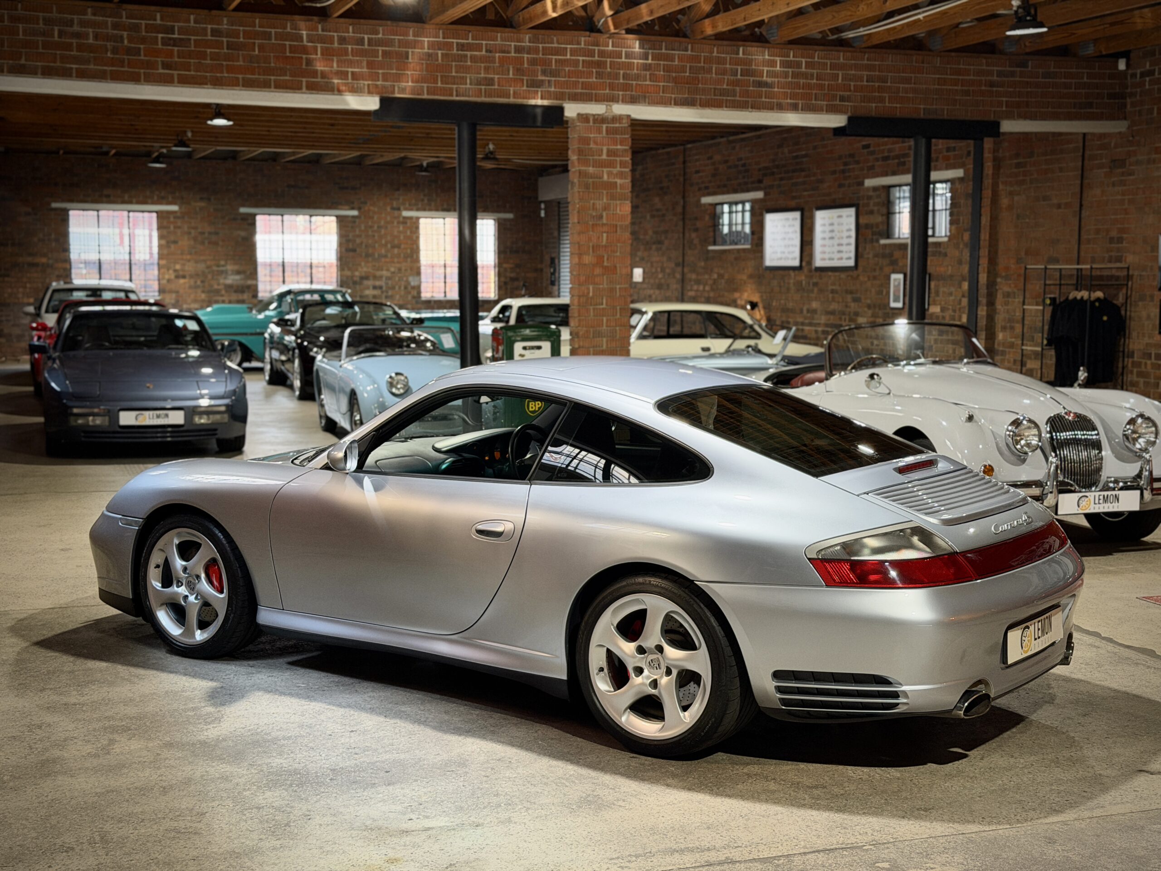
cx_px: 580
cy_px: 436
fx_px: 1610
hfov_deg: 39.7
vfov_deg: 30.3
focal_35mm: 48
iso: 250
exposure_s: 1/50
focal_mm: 6.76
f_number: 1.78
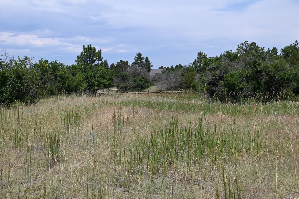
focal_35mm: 48
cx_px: 156
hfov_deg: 41.2
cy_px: 95
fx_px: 398
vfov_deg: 28.0
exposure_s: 1/400
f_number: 7.1
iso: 100
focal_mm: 44
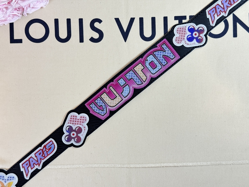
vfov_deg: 30.3
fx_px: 345
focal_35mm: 48
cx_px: 124
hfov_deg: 39.7
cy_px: 94
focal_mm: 6.86
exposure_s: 1/33
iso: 250
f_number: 1.78
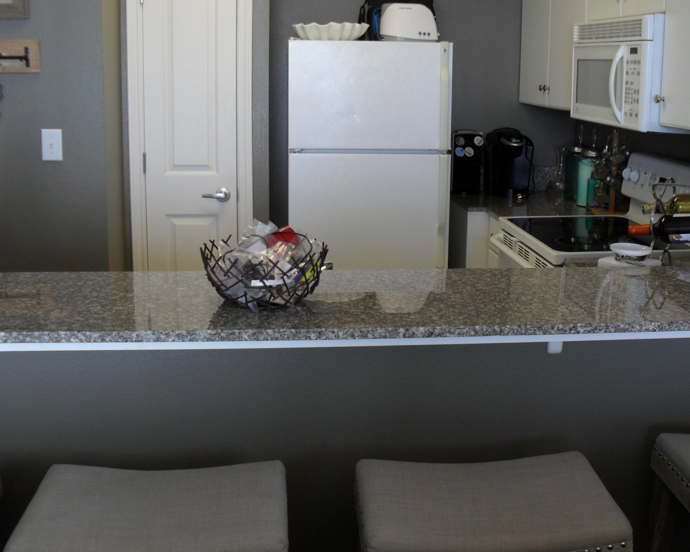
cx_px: 402
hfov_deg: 42.8
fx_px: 878
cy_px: 238
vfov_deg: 34.8
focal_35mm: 43
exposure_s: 1/45
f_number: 3.2
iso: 100
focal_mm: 6.3
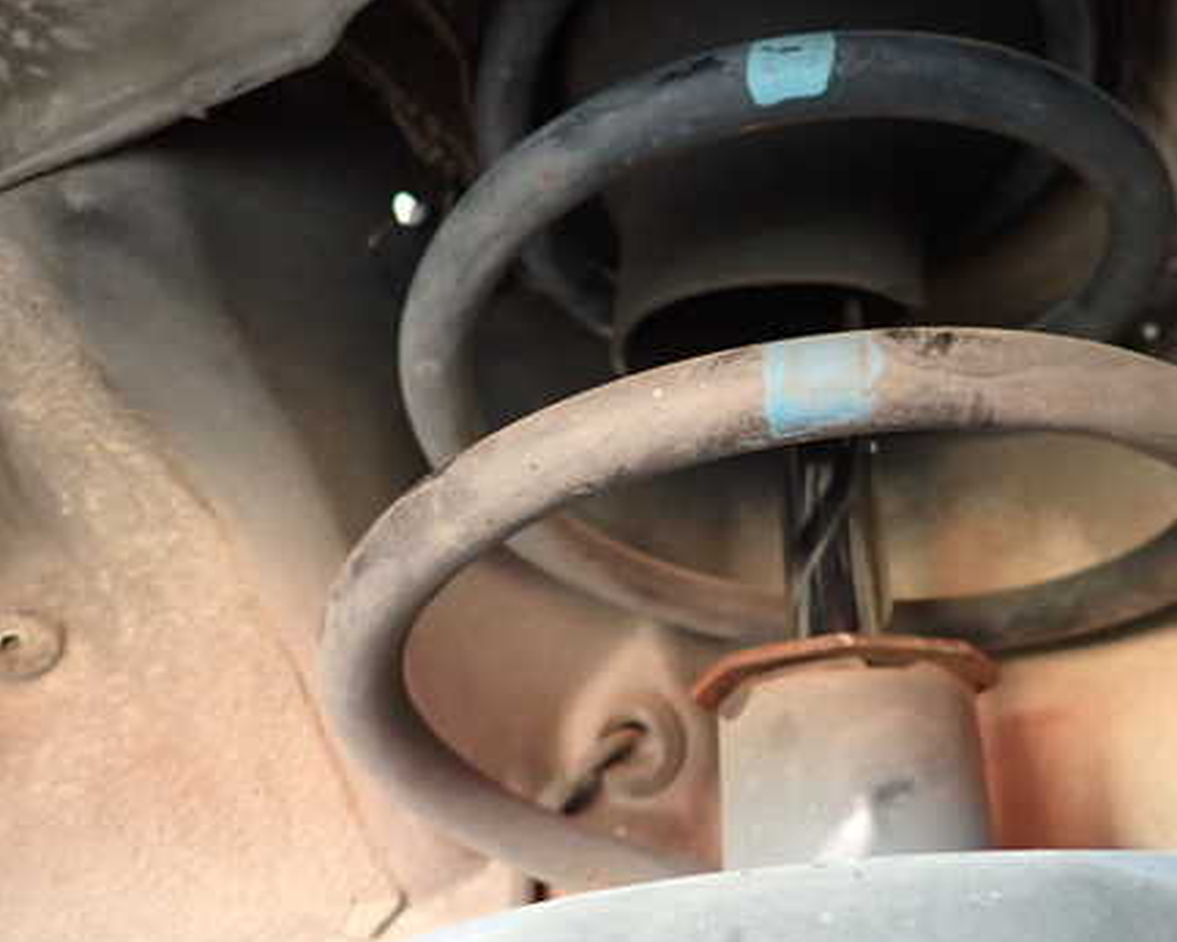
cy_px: 412
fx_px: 1185
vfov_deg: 43.3
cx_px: 773
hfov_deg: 52.0
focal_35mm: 34
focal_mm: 4.5
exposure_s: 1/30
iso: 500
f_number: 2
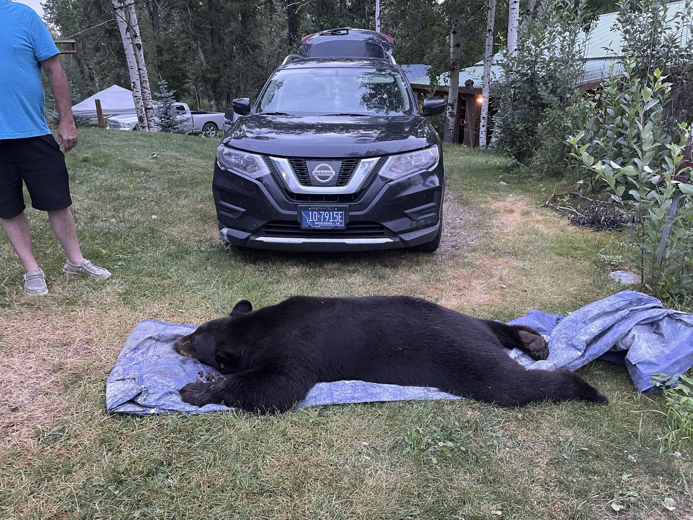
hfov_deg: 67.3
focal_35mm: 26
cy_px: 260
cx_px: 346
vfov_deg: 53.1
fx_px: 521
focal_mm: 4.2
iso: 400
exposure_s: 1/60
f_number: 1.6
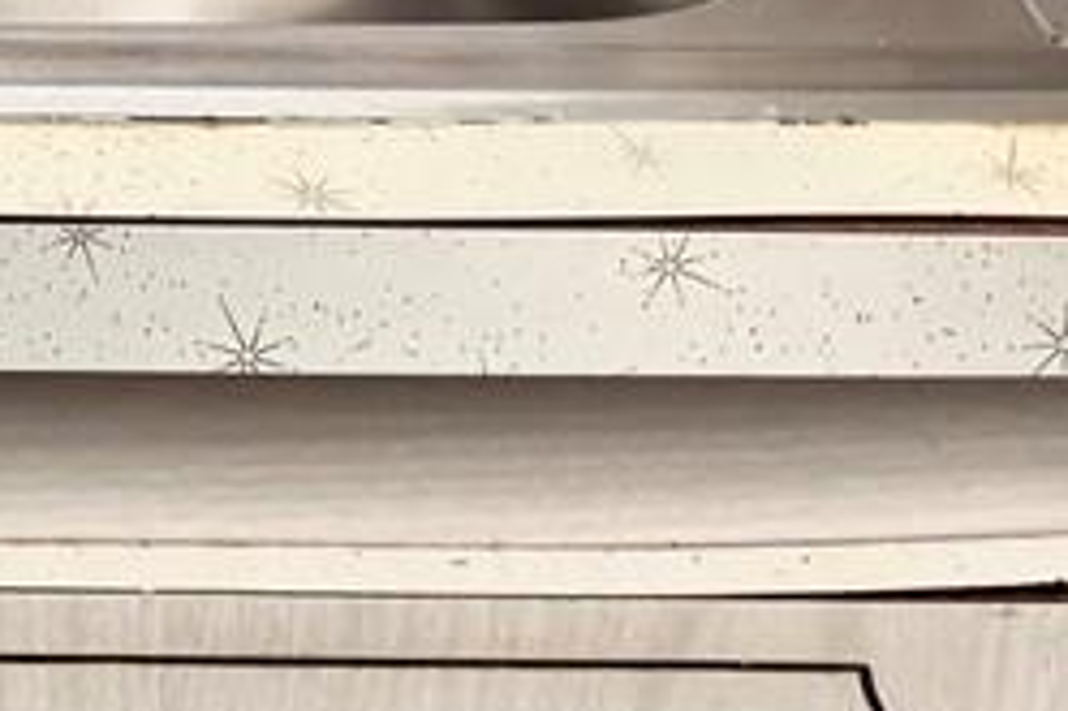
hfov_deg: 11.9
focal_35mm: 161
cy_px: -1017
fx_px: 4773
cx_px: -775
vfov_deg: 7.9
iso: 200
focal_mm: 6.76
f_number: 1.78
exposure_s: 1/60
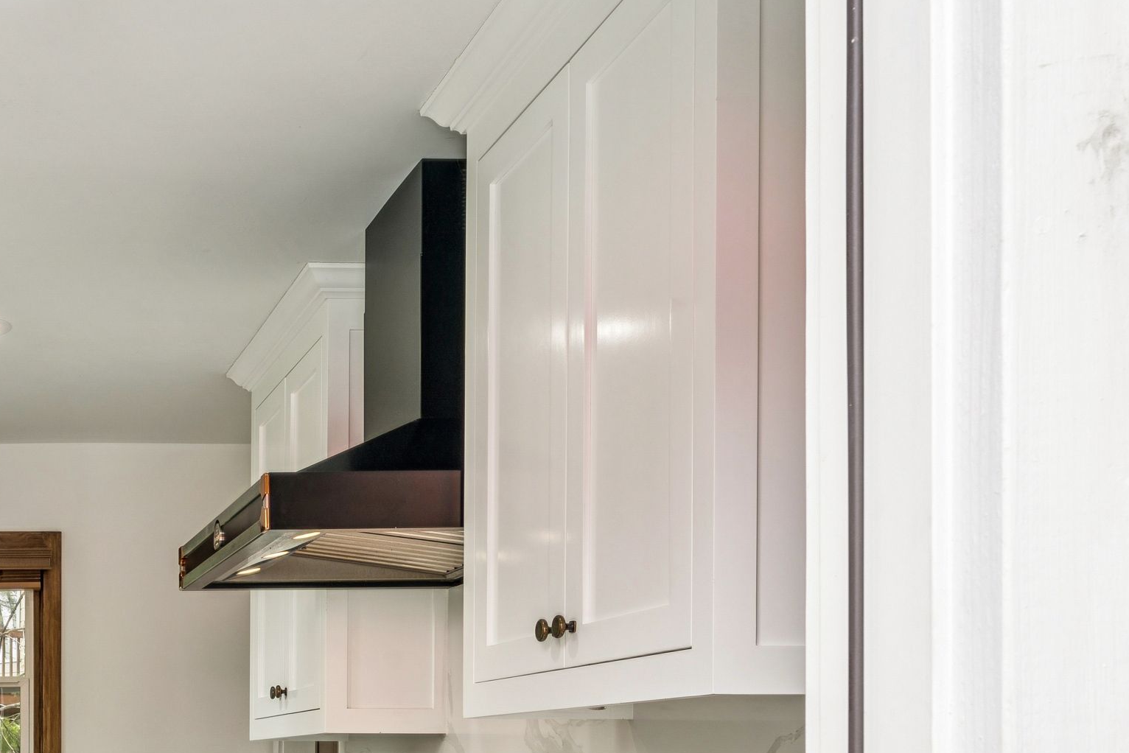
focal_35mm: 47
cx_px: -52
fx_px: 1489
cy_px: 787
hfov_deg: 36.4
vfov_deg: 26.6
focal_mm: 20.2
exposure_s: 1/8
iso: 100
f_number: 13
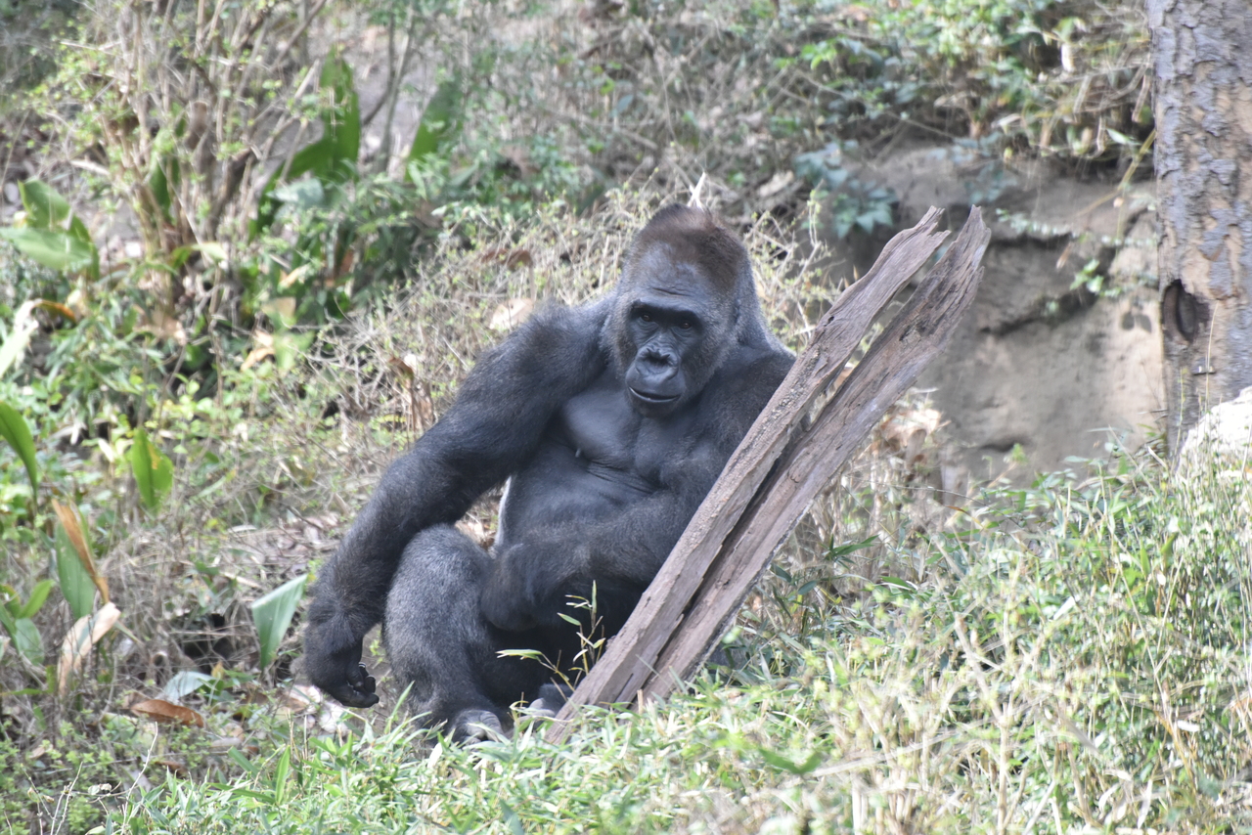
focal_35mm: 300
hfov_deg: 6.9
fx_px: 10435
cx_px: 626
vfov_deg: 4.6
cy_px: 418
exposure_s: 1/640
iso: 3200
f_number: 5.6
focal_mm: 300
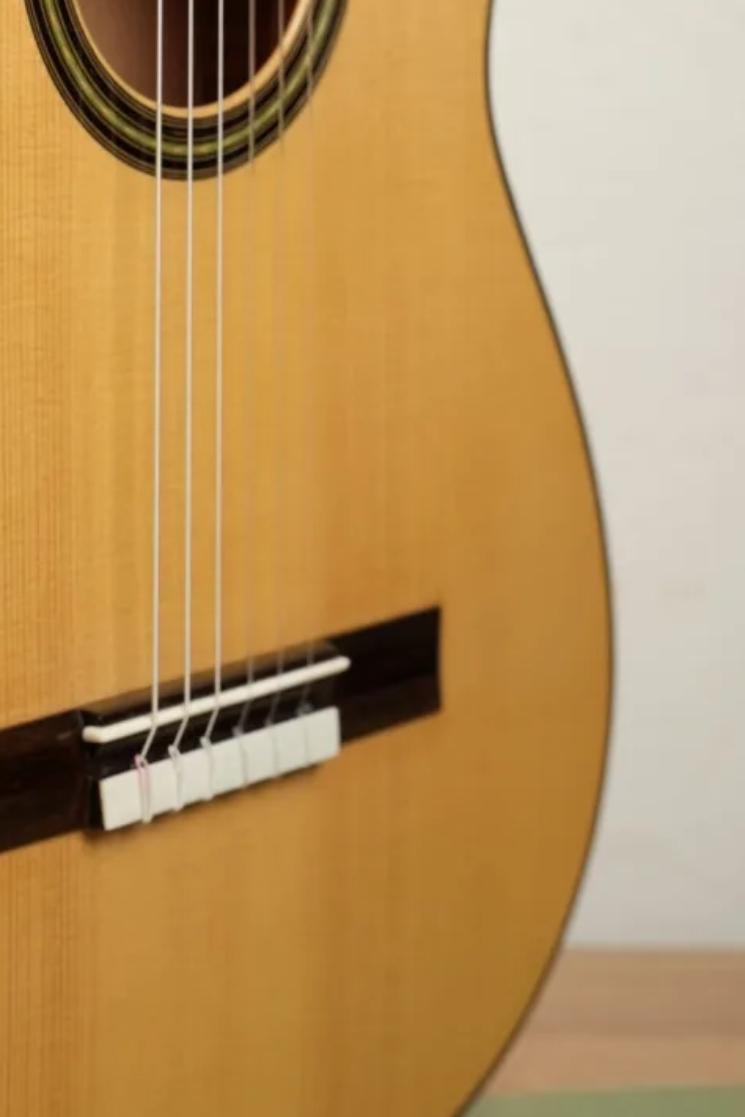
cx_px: -2
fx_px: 3360
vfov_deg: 18.8
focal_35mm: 108
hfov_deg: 12.5
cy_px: 308
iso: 800
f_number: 5
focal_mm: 47.6
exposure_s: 1/80
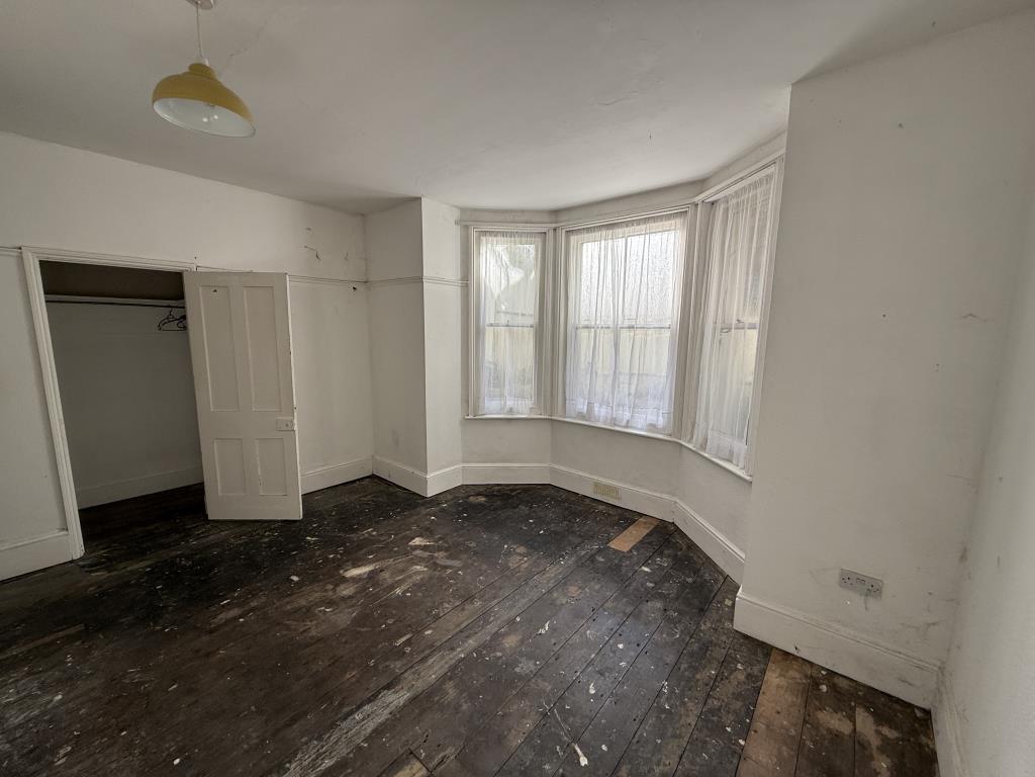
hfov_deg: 102.1
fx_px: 419
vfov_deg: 85.7
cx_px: 518
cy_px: 388
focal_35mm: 14
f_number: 2.2
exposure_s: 1/241
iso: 64
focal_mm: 2.22
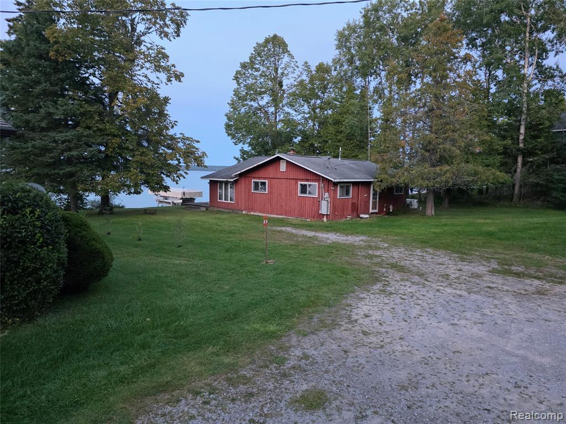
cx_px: 283
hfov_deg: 73.9
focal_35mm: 23
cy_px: 212
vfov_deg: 58.9
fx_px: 376
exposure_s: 1/120
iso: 1000
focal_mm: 6.3
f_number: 1.7
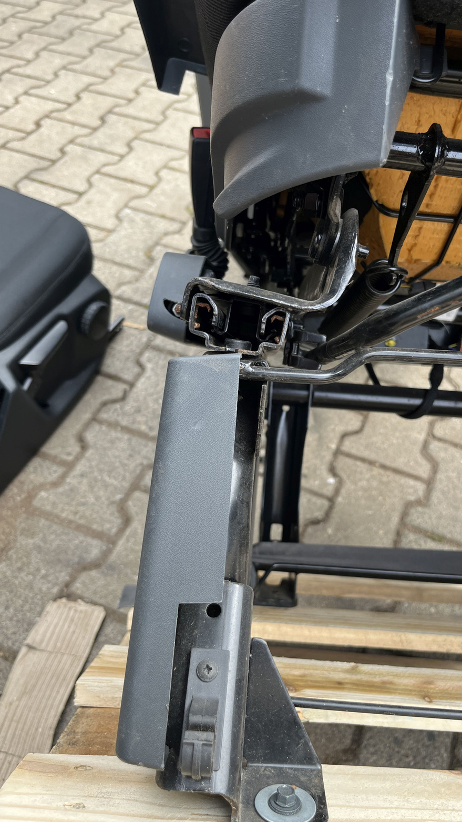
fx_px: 632
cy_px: 408
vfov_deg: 66.1
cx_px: 279
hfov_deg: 40.0
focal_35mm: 29
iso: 50
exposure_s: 1/491
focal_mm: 5.1
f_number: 1.6
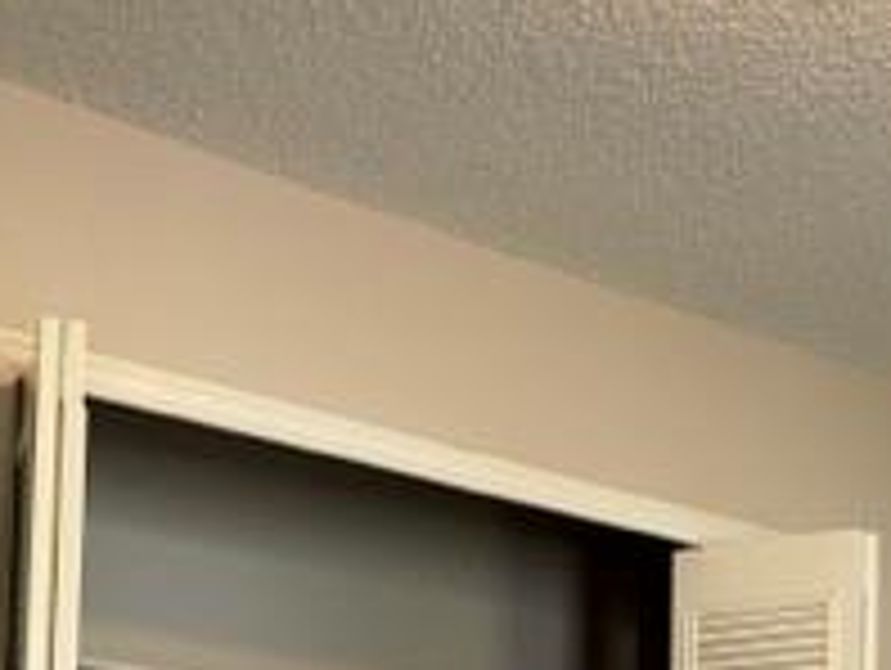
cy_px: 1003
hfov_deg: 22.6
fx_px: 2165
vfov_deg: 16.1
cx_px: 814
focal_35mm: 84
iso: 125
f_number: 1.6
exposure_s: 1/79
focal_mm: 5.96
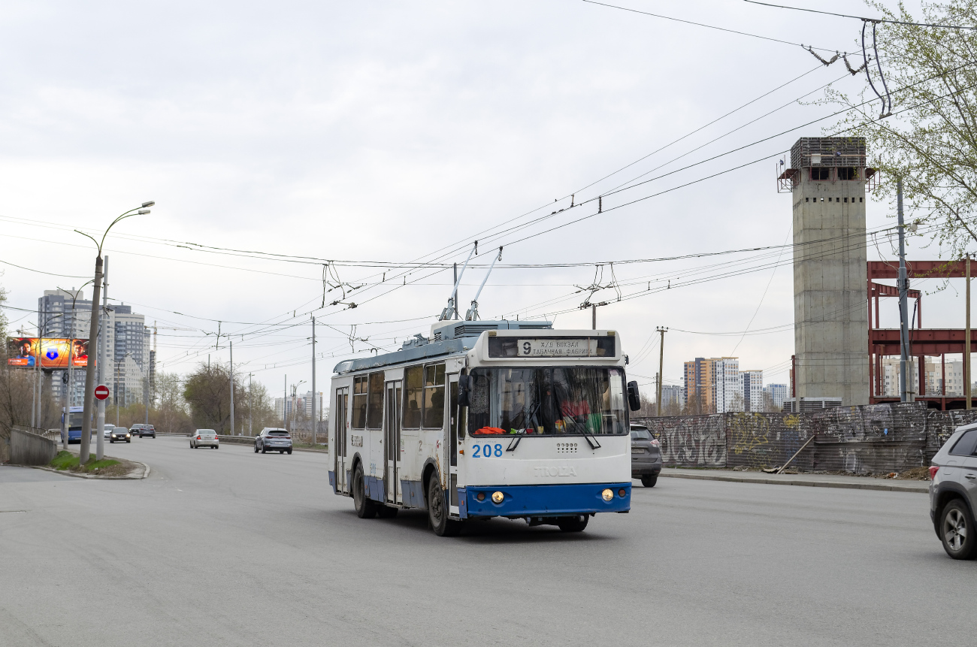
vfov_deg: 22.5
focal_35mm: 60
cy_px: 324
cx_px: 488
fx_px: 1625
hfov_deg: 33.5
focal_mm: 40
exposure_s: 1/500
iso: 320
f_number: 8
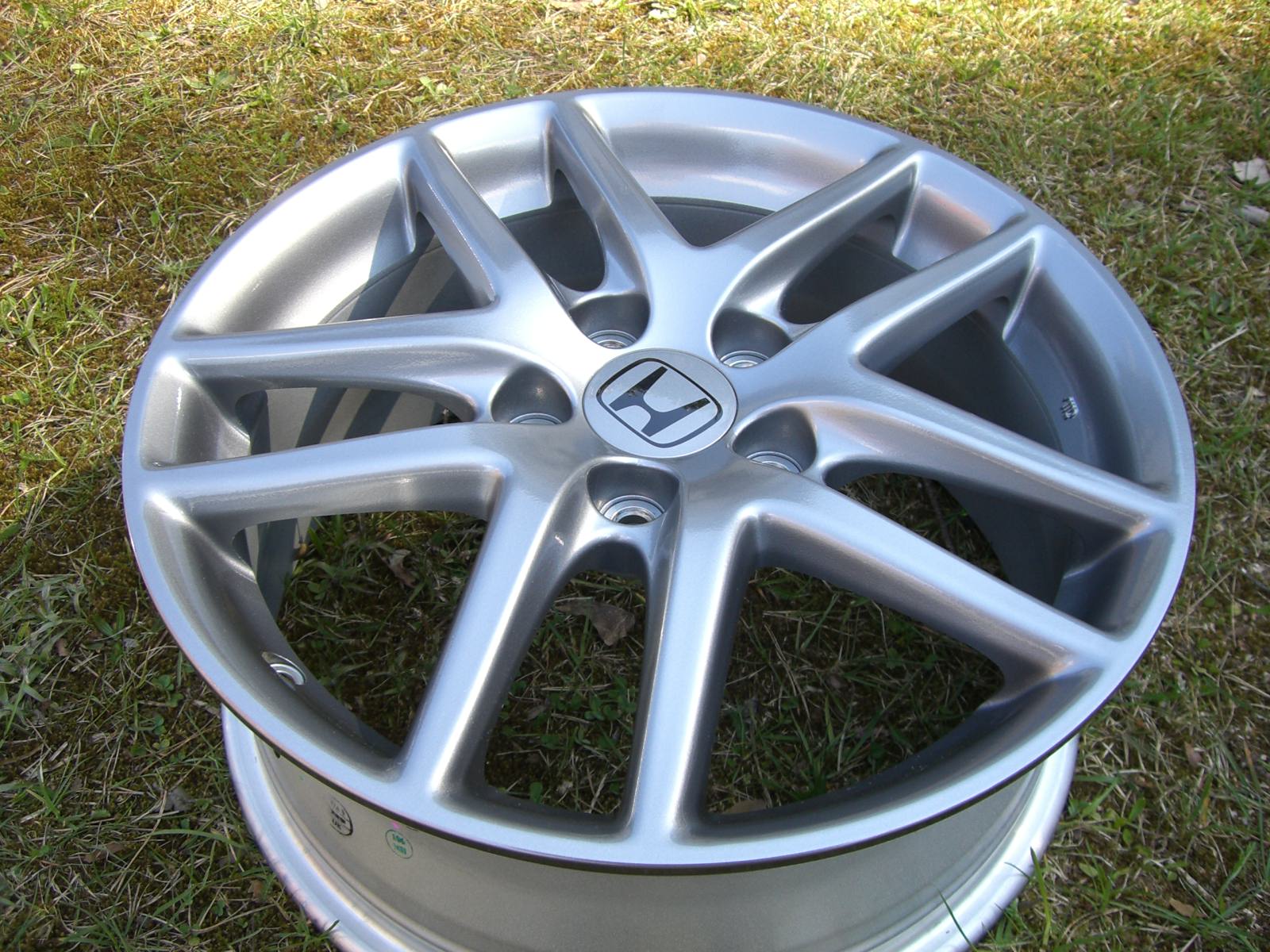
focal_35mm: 38
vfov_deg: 37.7
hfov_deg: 49.0
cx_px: 635
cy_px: 476
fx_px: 1394
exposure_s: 1/160
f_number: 2.7
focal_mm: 6.2
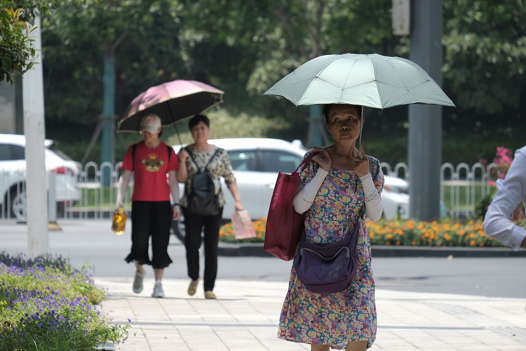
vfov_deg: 4.6
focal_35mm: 300
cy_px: 176
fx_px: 4383
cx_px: 263
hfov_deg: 6.9
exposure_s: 1/500
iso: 320
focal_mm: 200
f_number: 6.4
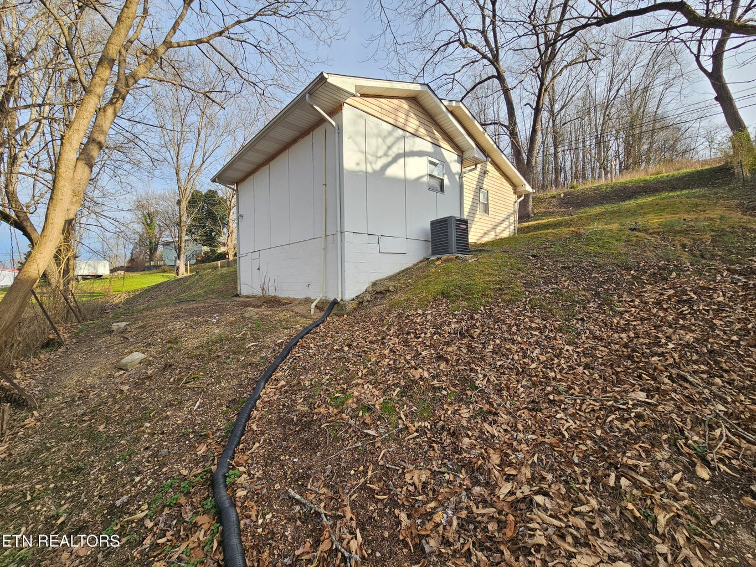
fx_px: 284
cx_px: 378
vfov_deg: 89.9
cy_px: 284
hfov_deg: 106.2
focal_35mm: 13
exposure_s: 1/777
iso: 50
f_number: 2.2
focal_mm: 2.2
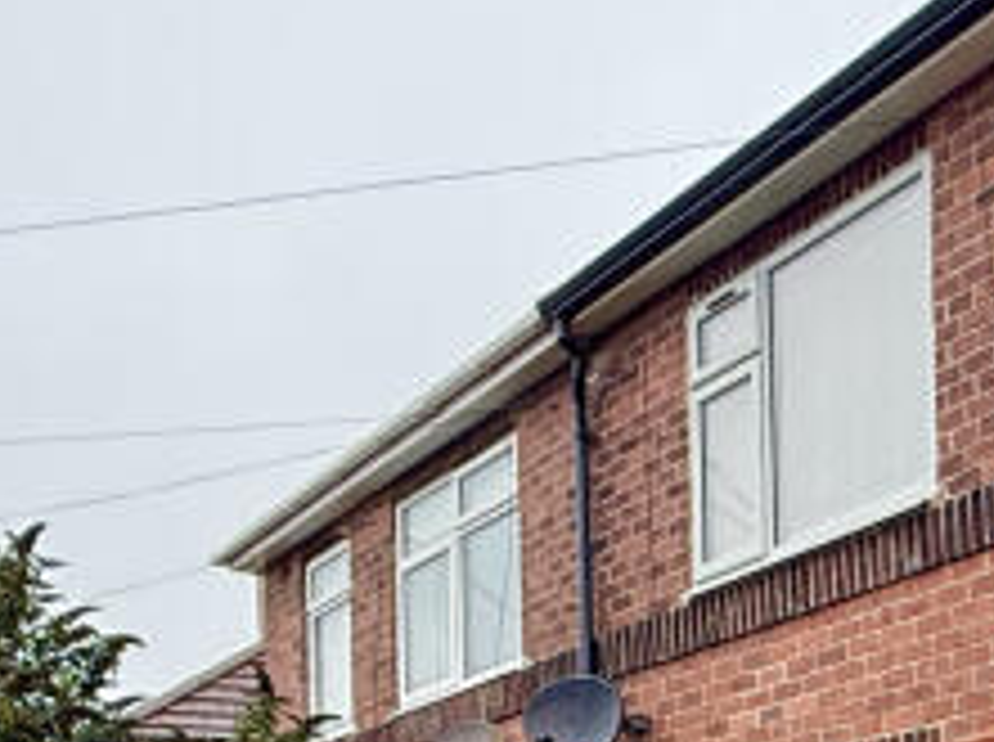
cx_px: 810
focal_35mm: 65
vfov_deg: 20.9
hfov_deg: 29.1
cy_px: 913
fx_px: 1863
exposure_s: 1/99
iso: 125
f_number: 2.2
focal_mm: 2.22
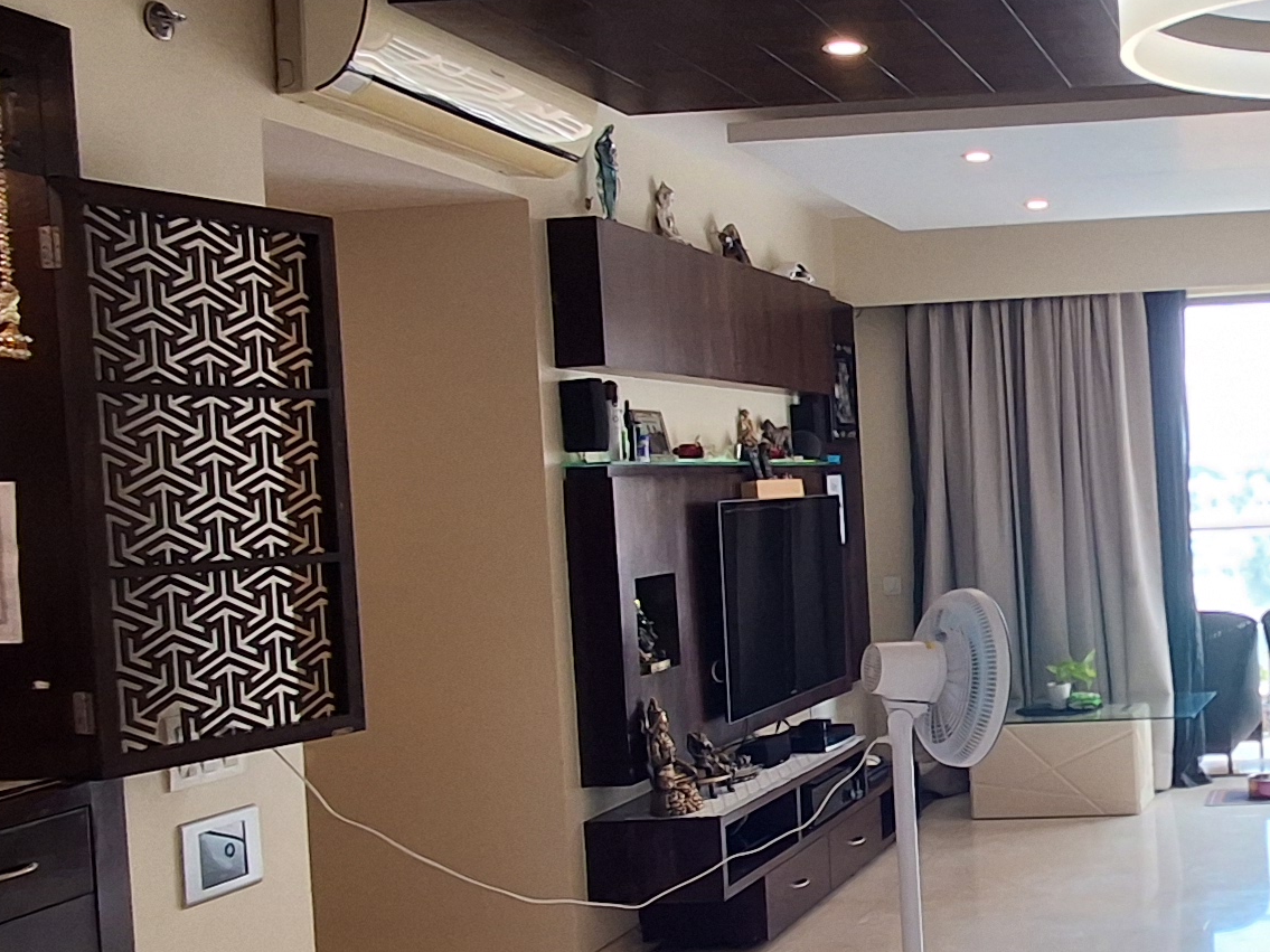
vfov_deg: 31.5
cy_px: 518
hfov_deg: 36.7
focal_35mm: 46
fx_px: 1687
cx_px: 1293
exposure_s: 1/50
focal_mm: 1.64
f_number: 2.2
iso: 64
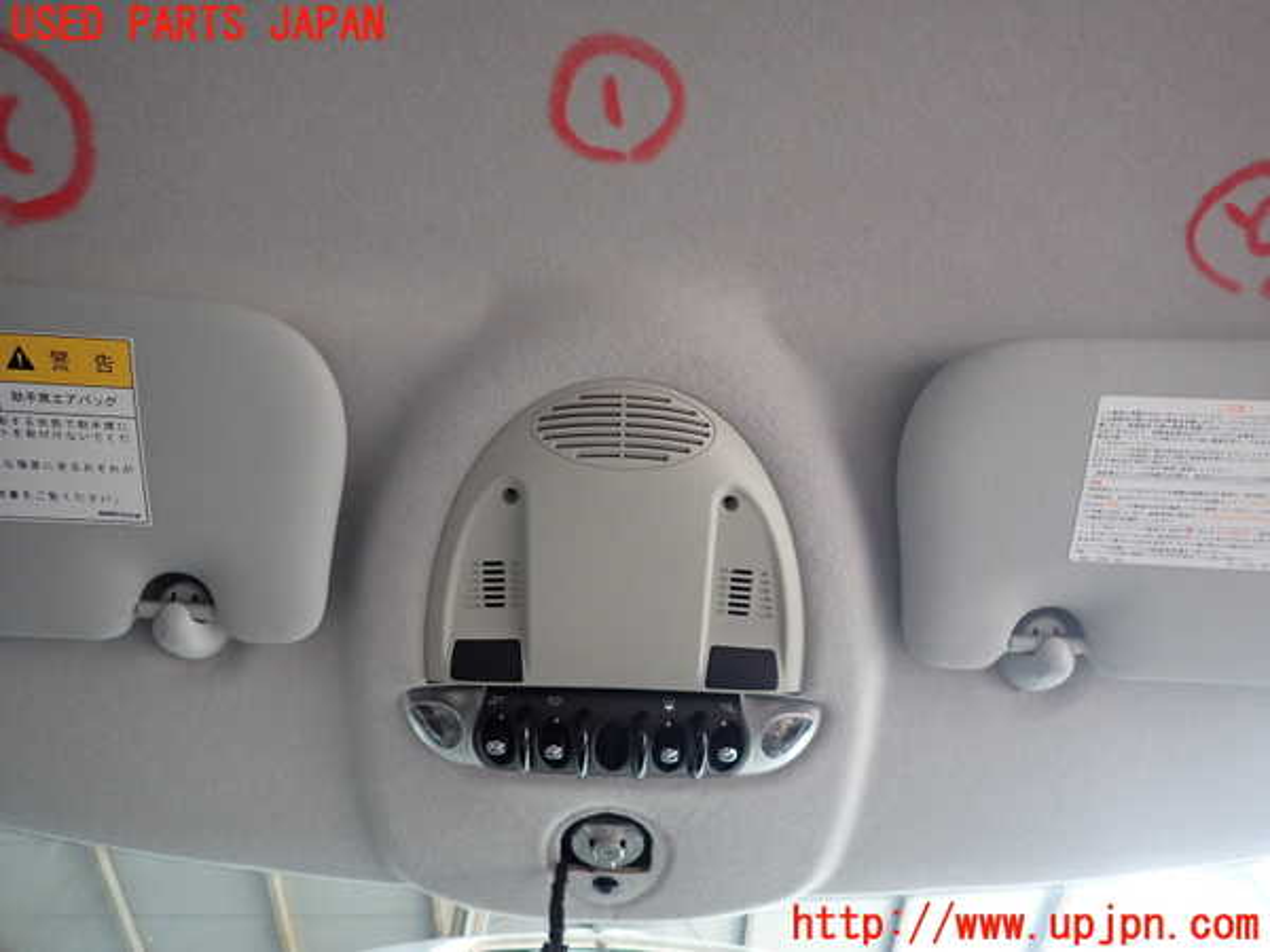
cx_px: 635
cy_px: 476
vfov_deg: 54.9
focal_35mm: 25
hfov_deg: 69.4
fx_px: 917
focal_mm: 4.5
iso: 250
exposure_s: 1/100
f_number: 2
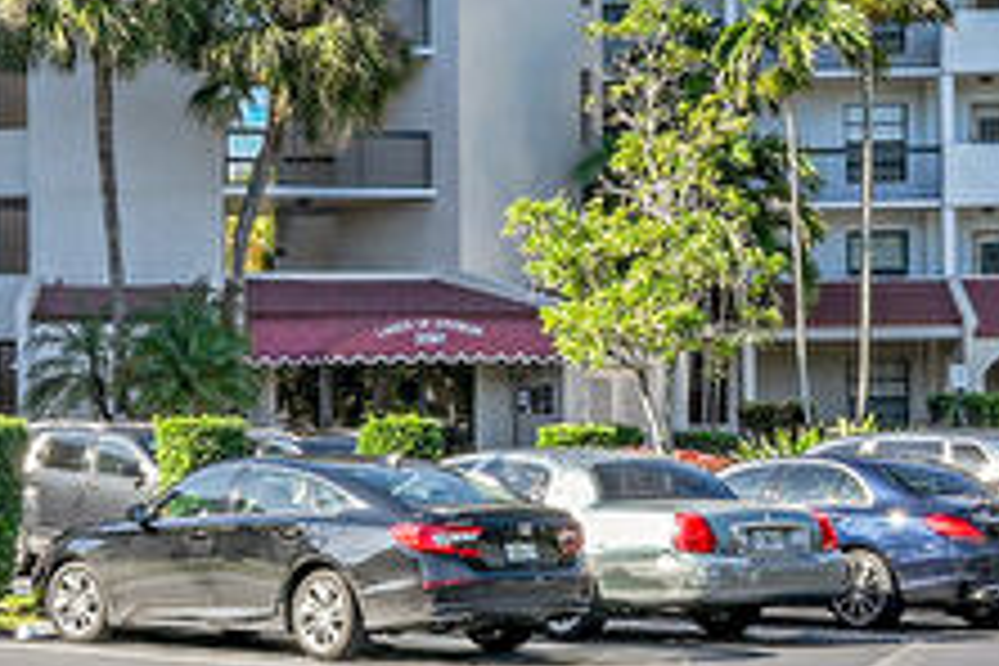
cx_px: -2
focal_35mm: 102
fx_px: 2830
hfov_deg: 19.4
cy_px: 410
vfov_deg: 13.4
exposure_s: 1/25
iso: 100
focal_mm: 14
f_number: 13
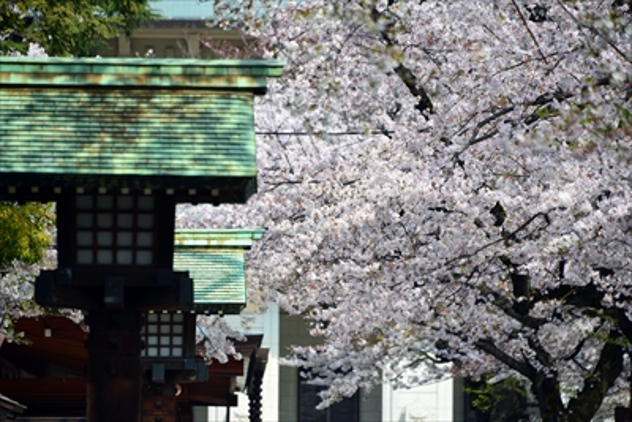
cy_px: 211
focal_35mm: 300
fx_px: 5268
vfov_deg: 4.6
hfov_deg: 6.9
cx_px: 316
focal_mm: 300
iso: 200
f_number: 7.1
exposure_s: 1/320
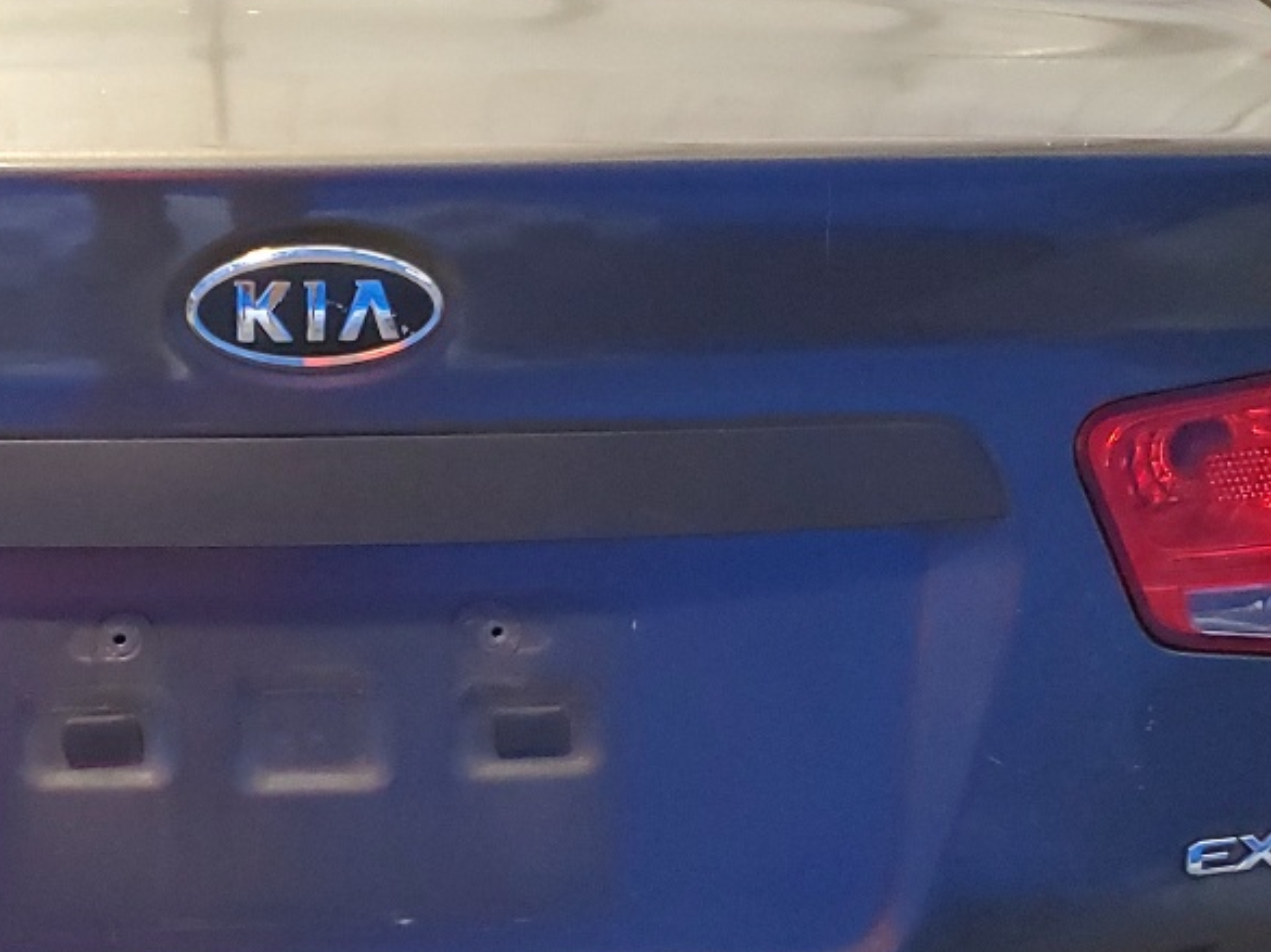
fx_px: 2606
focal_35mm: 71
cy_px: 681
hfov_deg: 27.0
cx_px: 317
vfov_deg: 20.6
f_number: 1.5
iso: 323
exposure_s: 1/60.2
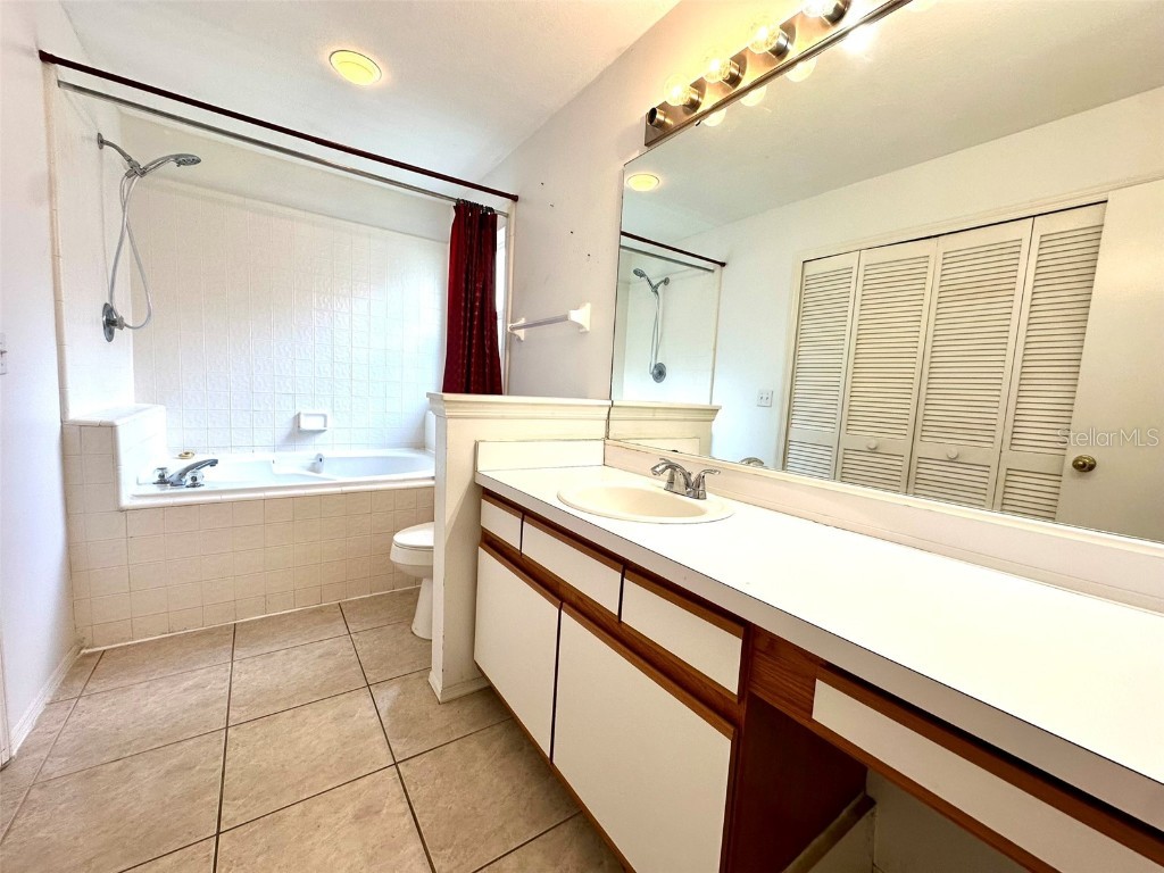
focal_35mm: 14
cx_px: 582
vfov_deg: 85.7
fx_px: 471
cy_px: 436
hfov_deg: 102.1
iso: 80
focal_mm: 2.22
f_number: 2.2
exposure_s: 1/120
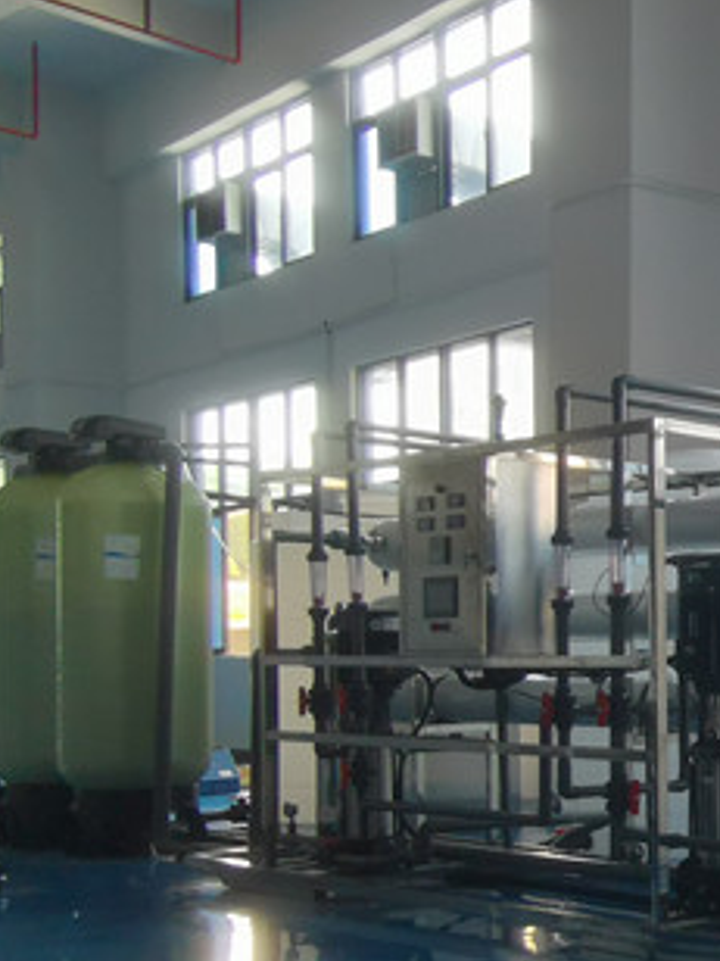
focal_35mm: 52
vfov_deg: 36.3
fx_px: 1442
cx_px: 1188
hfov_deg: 21.5
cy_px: 677
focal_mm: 2.35
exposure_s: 1/100
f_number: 2.2
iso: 100
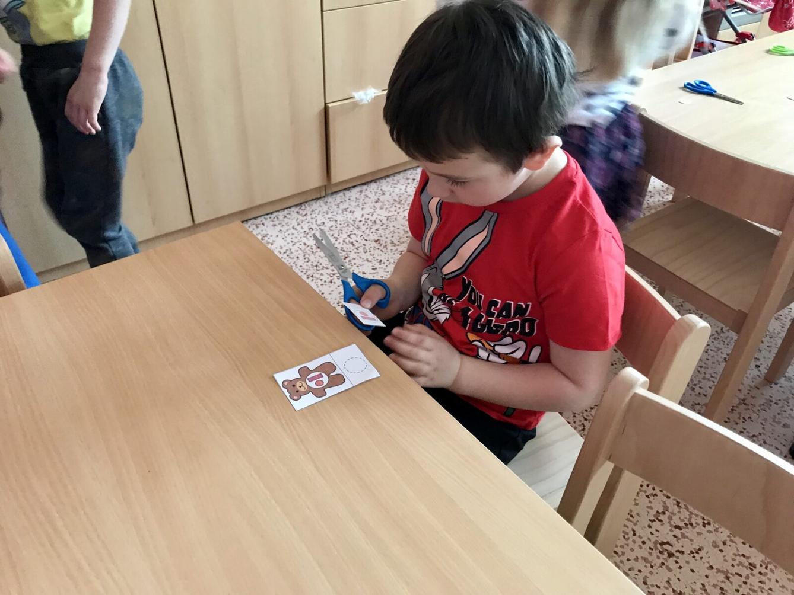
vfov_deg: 49.8
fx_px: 642
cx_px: 397
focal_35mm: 28
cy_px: 298
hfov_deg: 63.4
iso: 100
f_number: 1.8
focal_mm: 3.99
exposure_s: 1/13
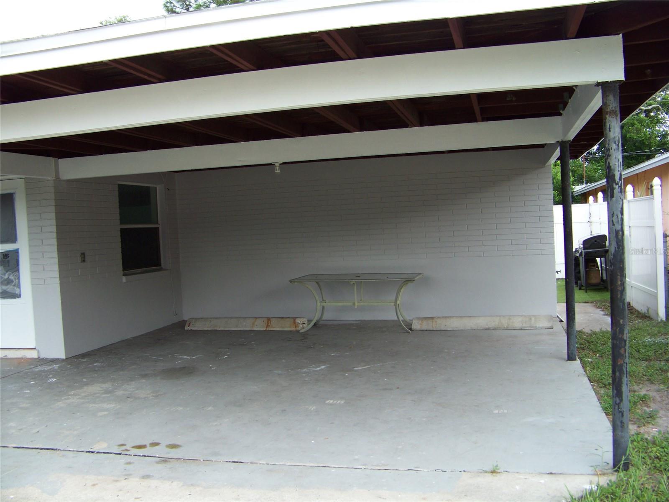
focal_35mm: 36
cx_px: 334
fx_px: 696
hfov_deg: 51.4
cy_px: 251
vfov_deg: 39.7
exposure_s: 1/250
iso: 67
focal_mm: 5.85
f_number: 2.8
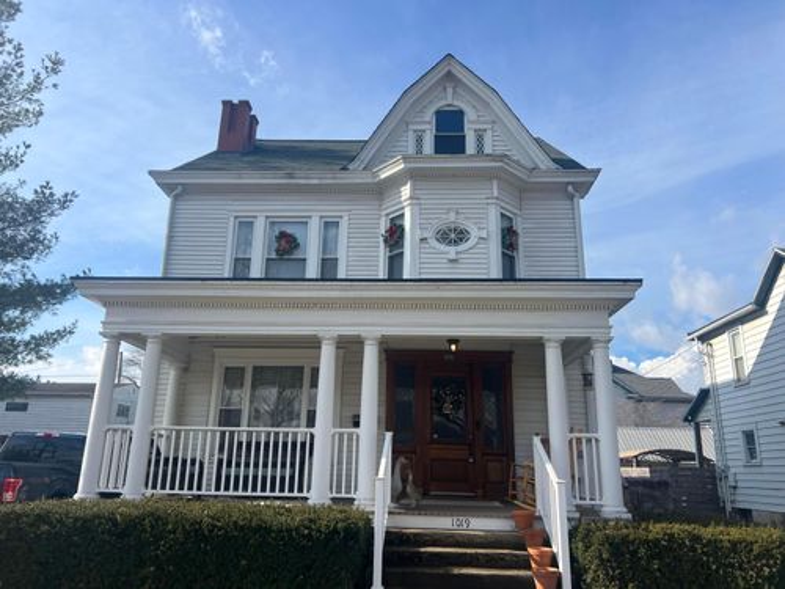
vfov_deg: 53.1
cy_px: 294
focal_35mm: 26
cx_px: 392
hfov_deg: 67.3
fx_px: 590
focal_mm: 5.7
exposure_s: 1/4274
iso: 50
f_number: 1.5
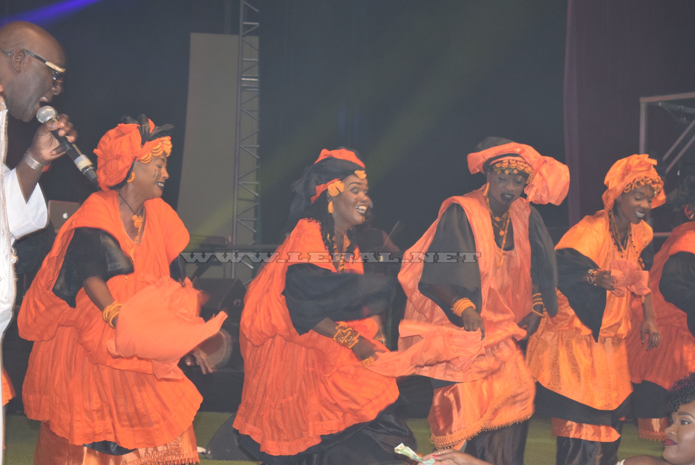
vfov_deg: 16.6
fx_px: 1594
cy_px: 232
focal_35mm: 82
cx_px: 348
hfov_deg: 24.6
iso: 1000
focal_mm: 55
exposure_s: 1/90
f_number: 5.6
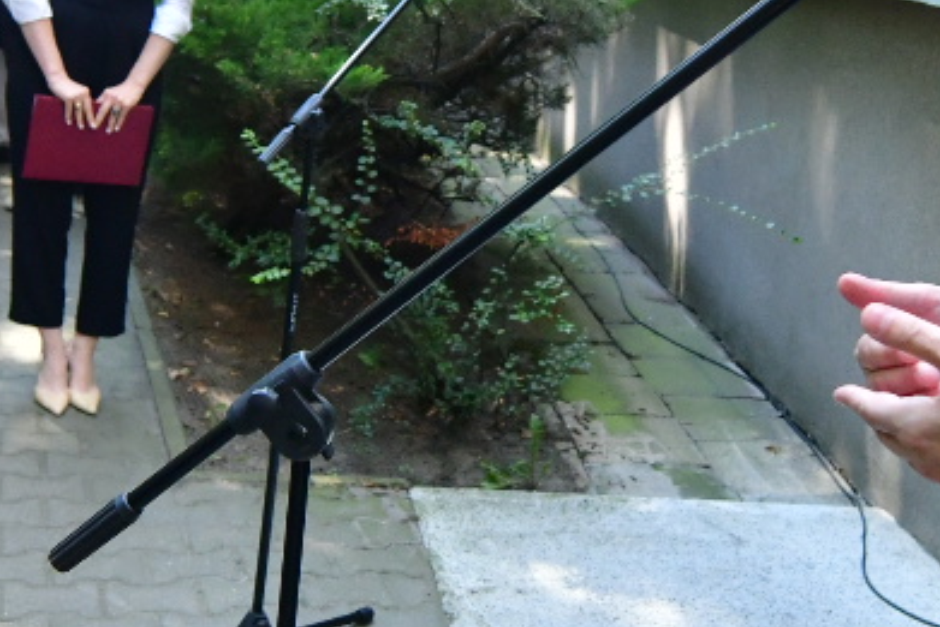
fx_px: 1515
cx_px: 447
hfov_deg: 34.5
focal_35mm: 58
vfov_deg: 23.2
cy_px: 161
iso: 1250
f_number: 2.8
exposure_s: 1/2500
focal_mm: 14
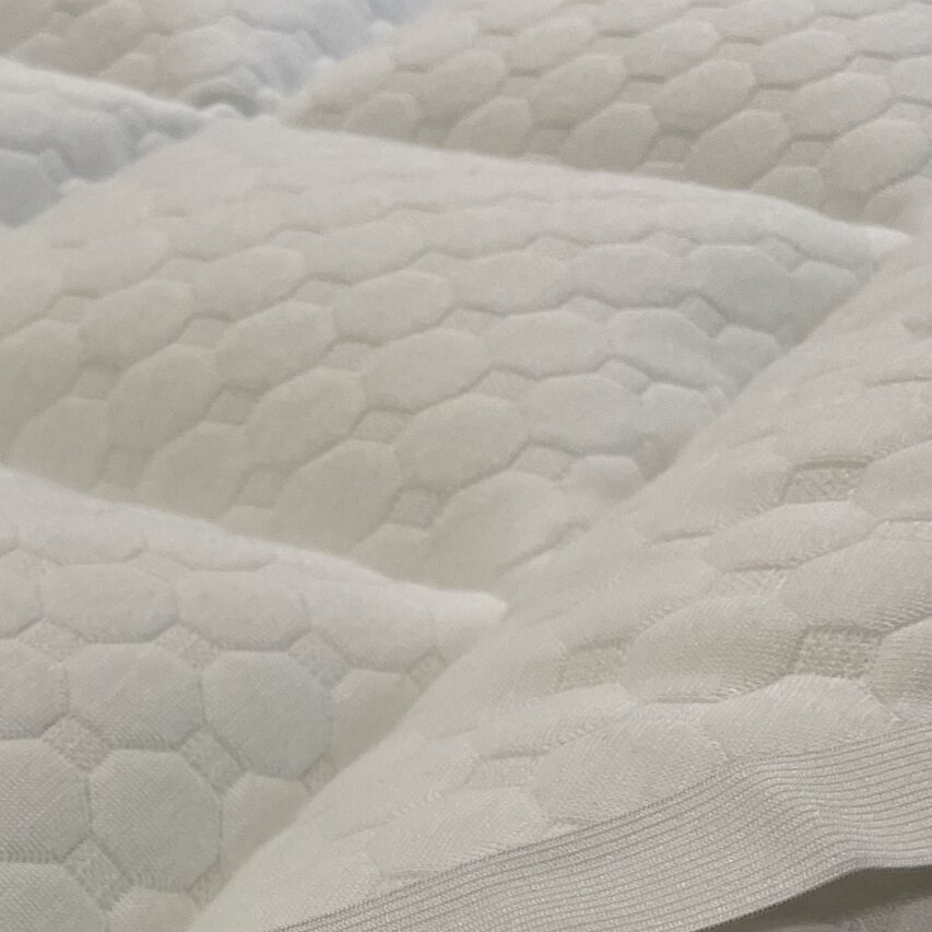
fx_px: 2102
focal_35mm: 69
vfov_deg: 22.5
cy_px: 1185
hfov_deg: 23.5
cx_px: -87
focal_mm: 4.2
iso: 100
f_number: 1.6
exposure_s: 1/100
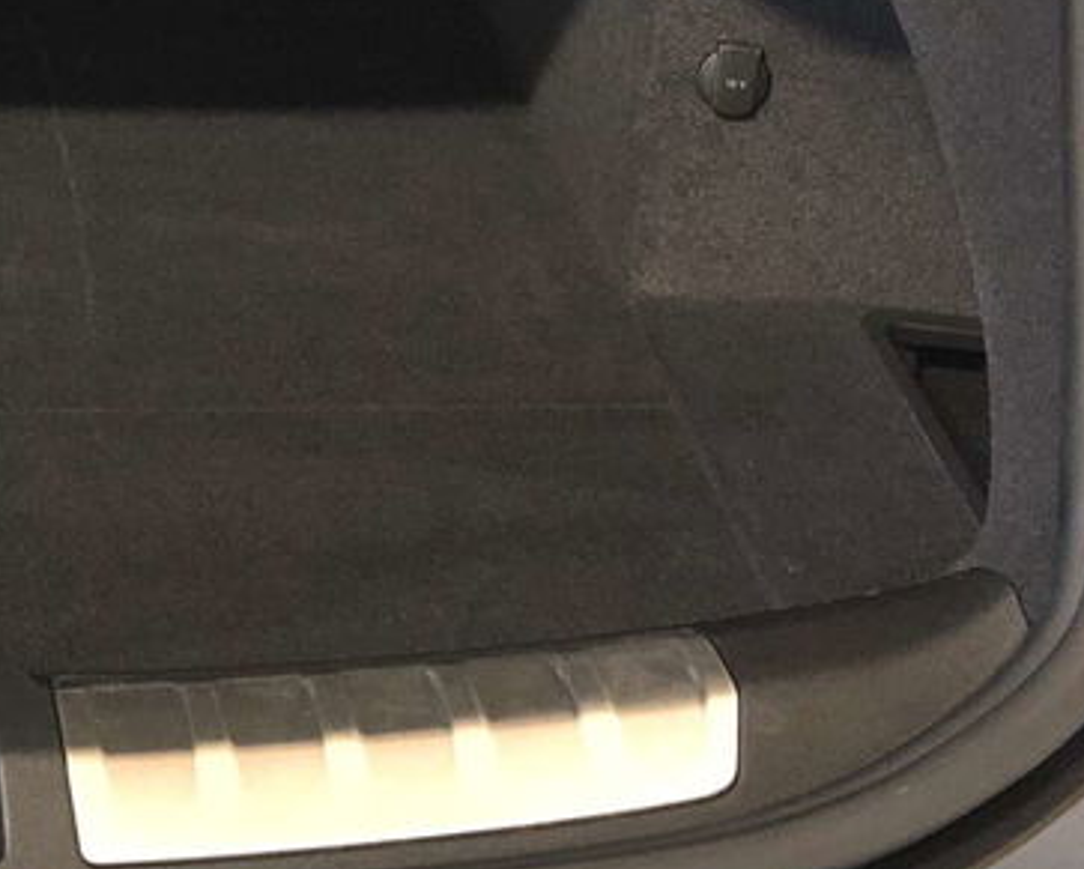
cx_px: -239
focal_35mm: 77
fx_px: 2472
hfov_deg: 22.6
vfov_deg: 19.5
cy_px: 54
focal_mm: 3.99
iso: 250
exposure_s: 1/4
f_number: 1.8
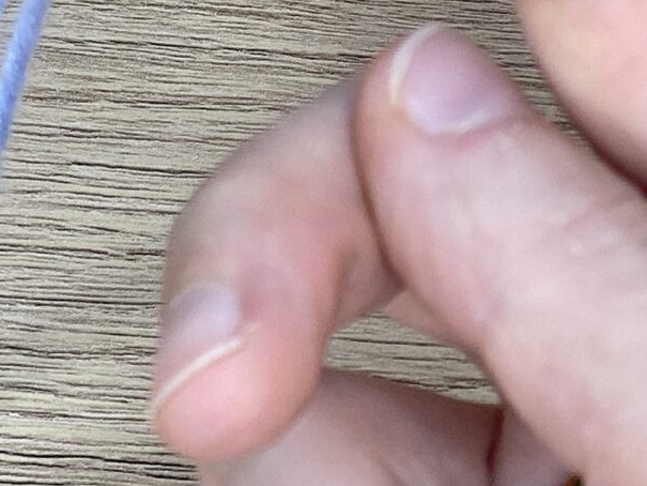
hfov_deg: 15.3
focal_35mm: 110
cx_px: -536
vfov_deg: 12.7
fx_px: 2056
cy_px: -261
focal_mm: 4.25
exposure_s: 1/100
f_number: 1.8
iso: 40
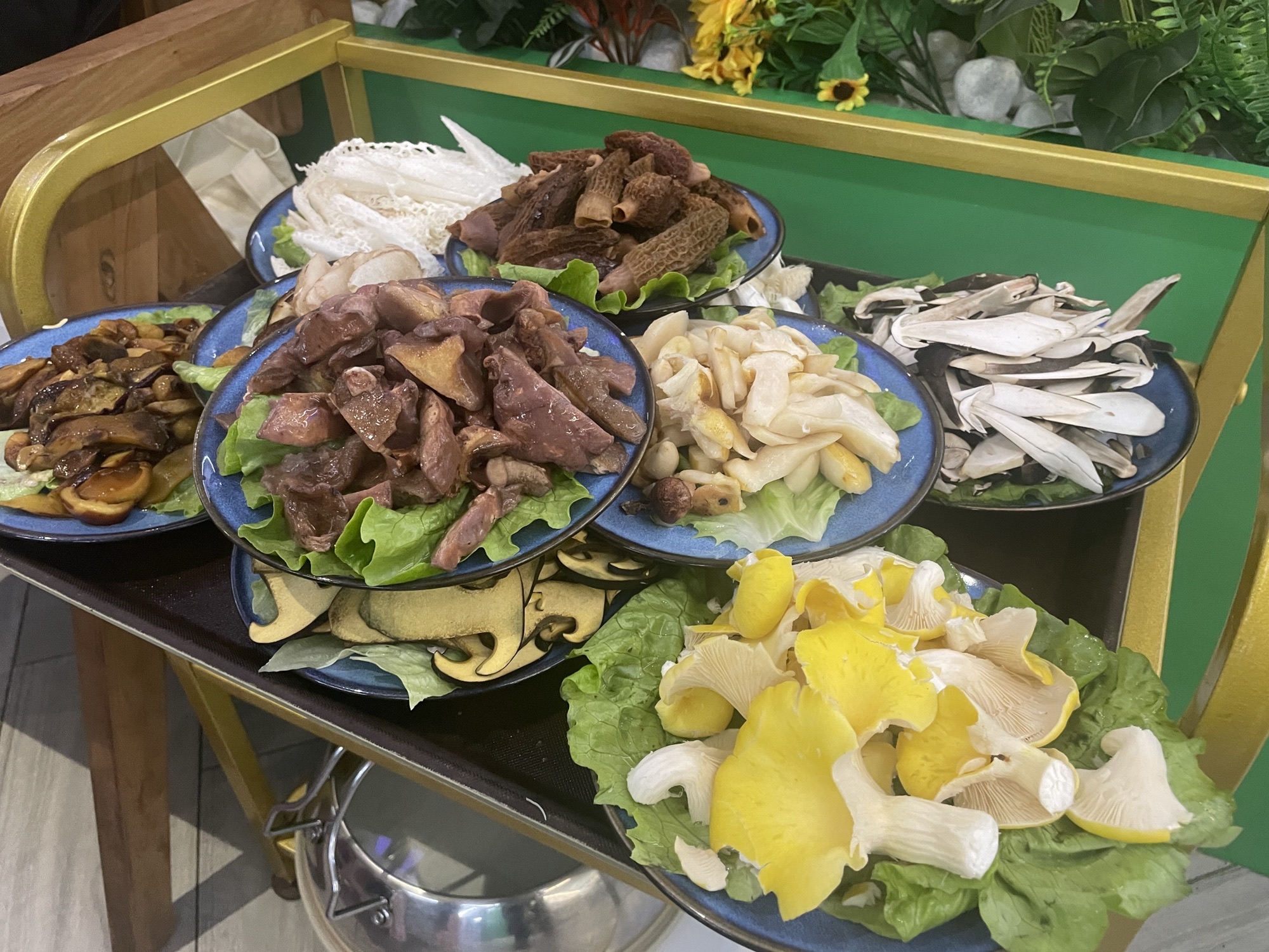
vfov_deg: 53.1
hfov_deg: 67.3
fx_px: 953
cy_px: 476
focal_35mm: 26
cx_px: 634
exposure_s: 1/60
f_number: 1.6
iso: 320
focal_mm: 4.2
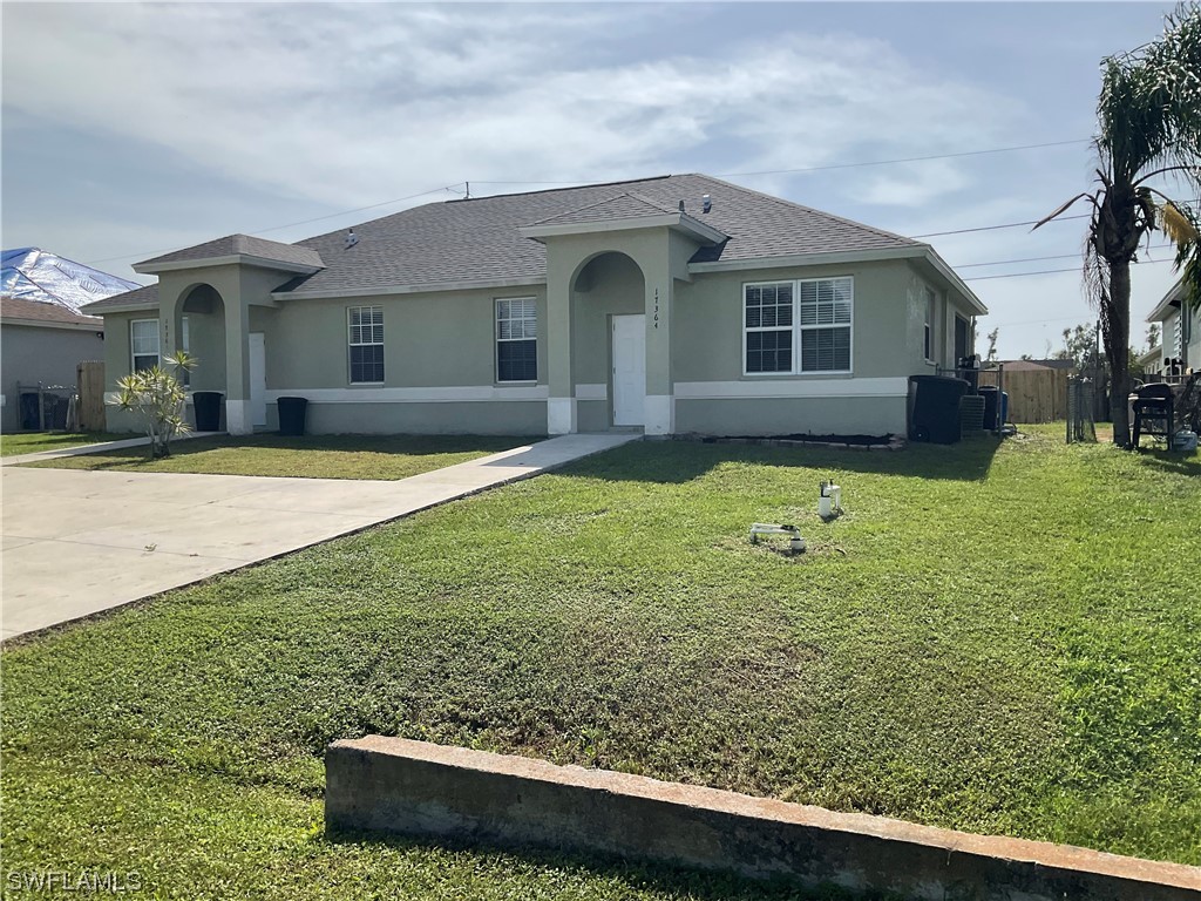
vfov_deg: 48.2
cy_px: 450
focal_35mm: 29
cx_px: 600
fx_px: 1006
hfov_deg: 61.7
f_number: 1.8
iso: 16
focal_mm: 3
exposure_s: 1/4065
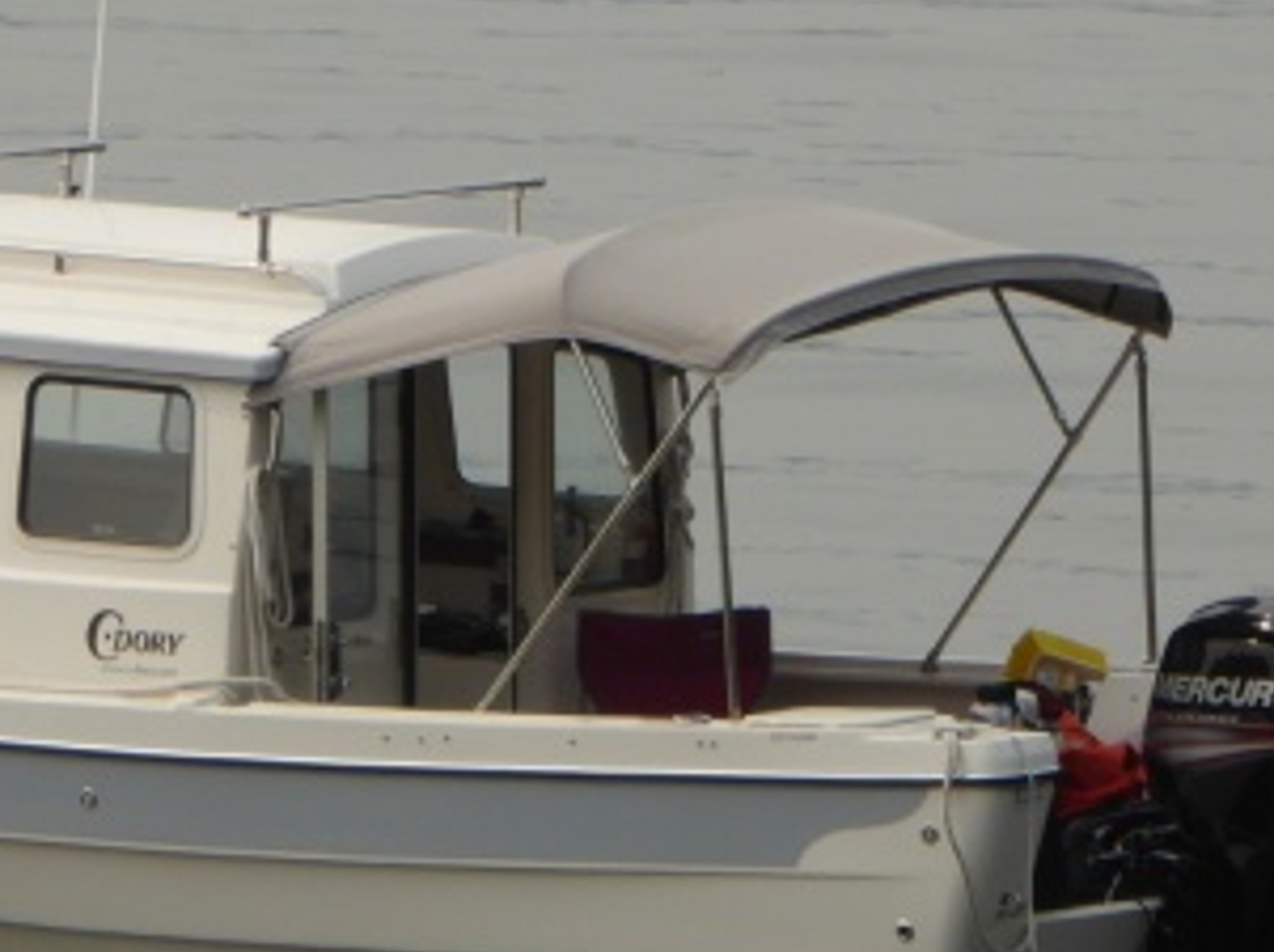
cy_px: 436
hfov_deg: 1.8
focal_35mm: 1102
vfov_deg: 1.3
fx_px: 40509
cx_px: 80
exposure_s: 1/400
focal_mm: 66.8
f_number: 6
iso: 100
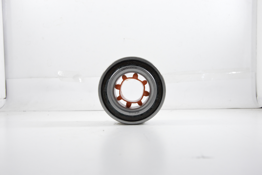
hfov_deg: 41.1
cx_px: 131
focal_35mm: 48
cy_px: 88
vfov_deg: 28.0
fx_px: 349
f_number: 7.1
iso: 3200
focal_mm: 32
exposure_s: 1/100
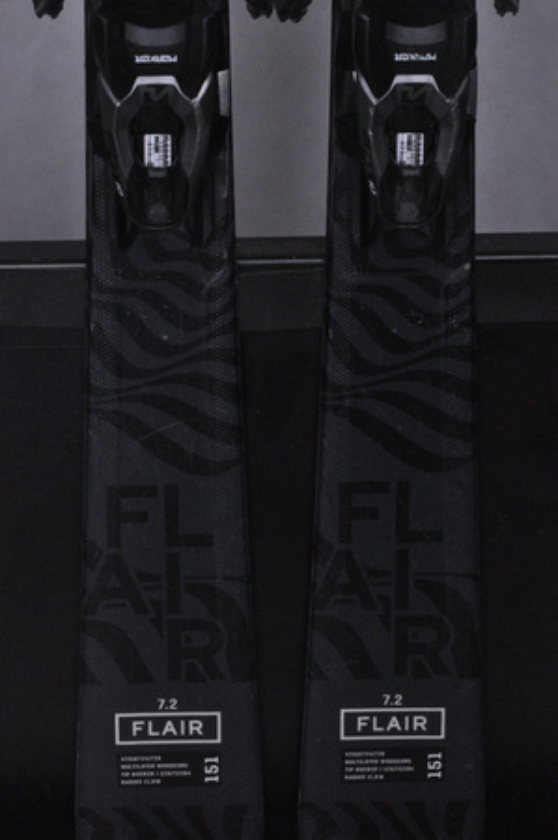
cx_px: 279
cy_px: 420
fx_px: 3146
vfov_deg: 15.2
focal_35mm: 135
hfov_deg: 10.1
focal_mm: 90
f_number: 11
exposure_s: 1/125
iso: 3200
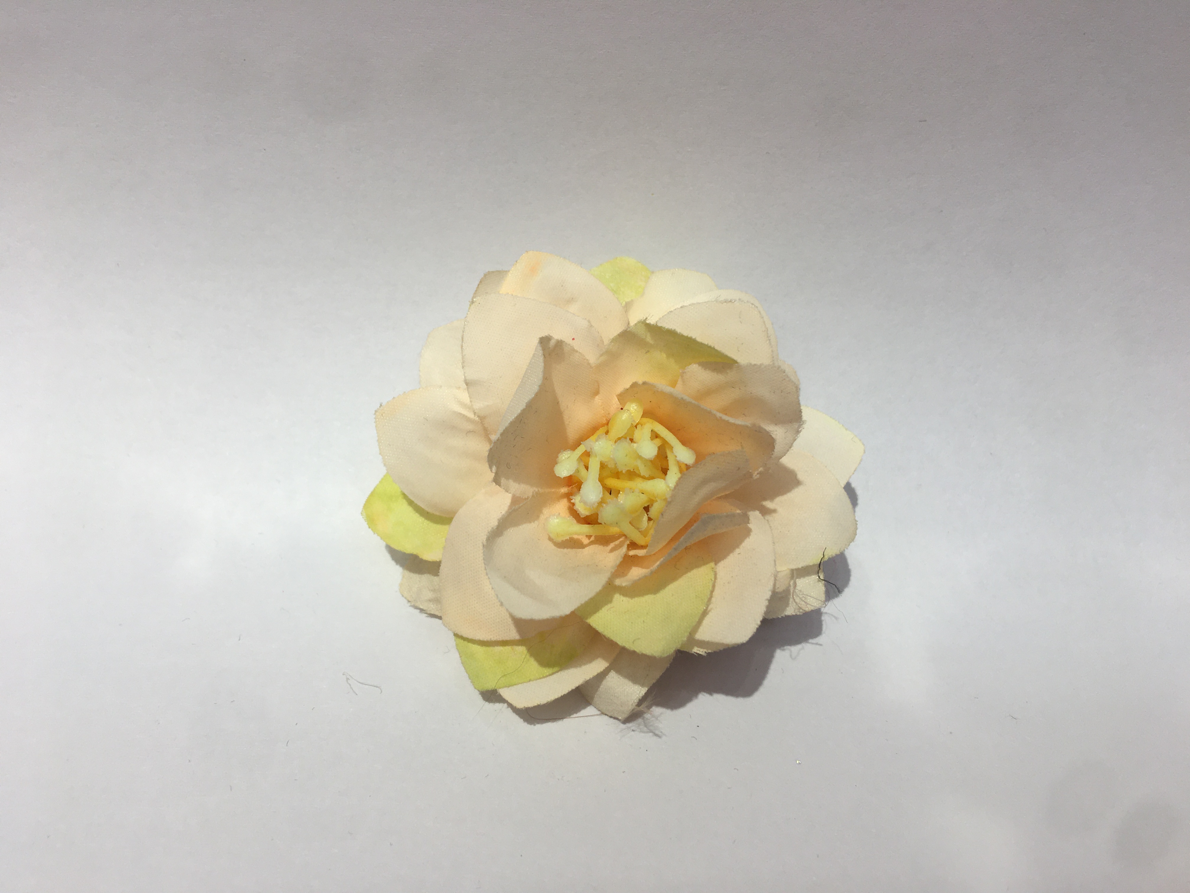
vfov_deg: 48.2
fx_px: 997
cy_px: 446
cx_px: 595
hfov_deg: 61.7
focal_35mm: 29
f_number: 2.2
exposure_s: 1/100
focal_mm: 4.15
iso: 32
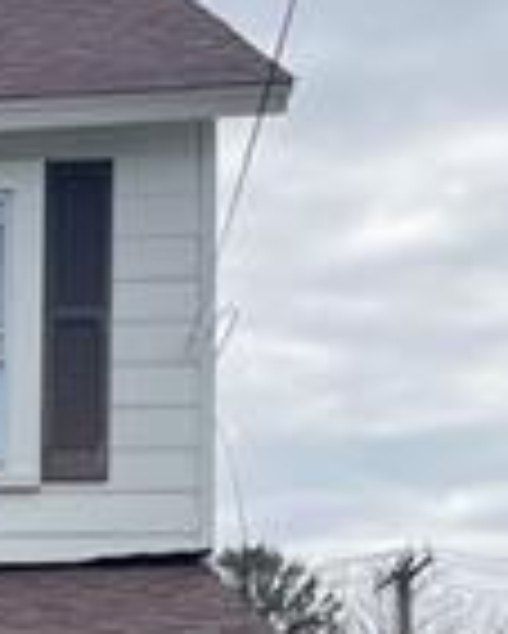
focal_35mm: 138
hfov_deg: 9.8
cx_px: -715
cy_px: 913
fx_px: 2591
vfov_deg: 13.3
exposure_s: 1/1531
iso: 32
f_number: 1.6
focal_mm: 4.2
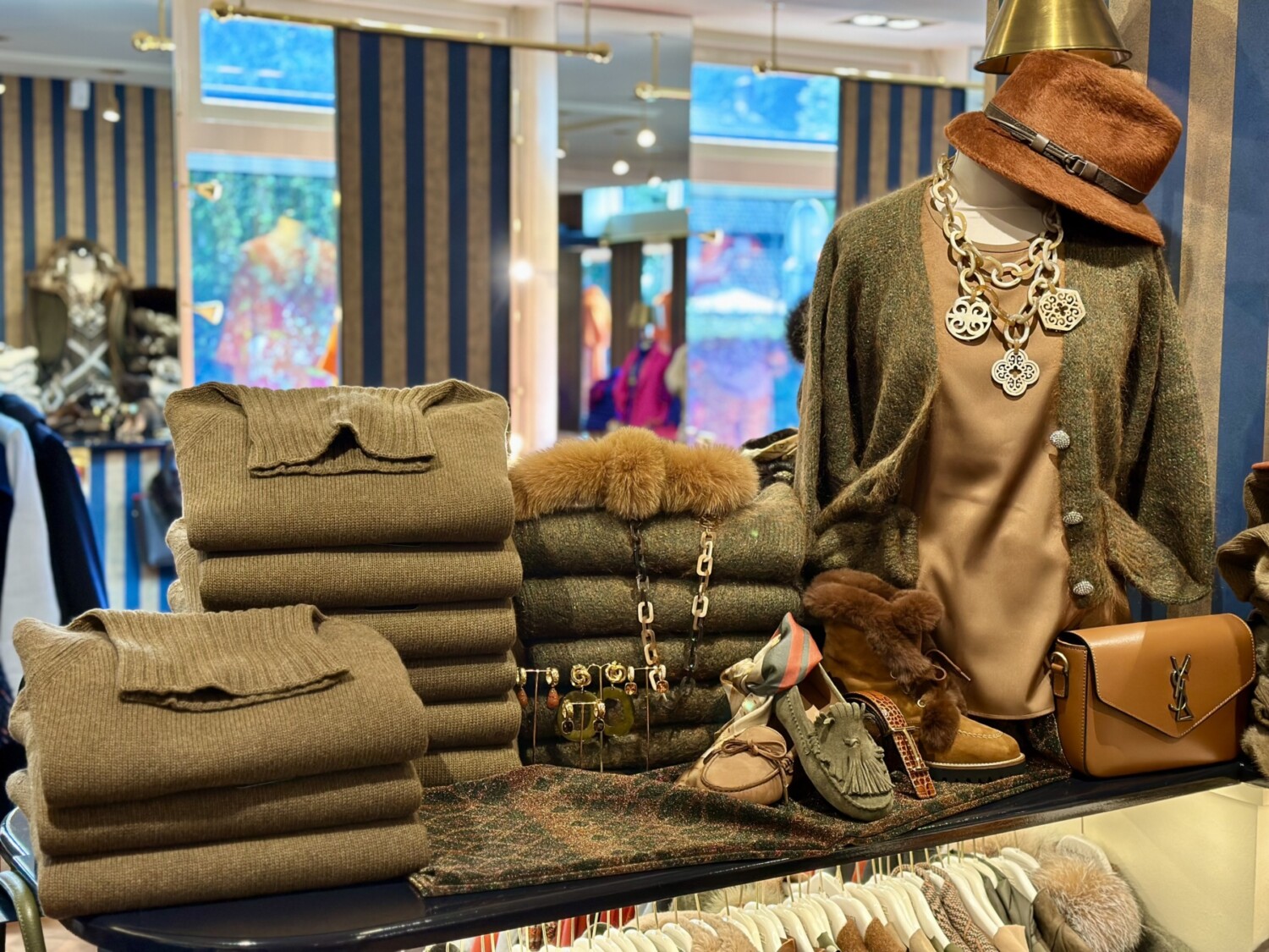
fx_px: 1760
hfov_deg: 39.7
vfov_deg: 30.3
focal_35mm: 48
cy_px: 476
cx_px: 634
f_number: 1.78
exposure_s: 1/100
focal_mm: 6.86
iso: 200
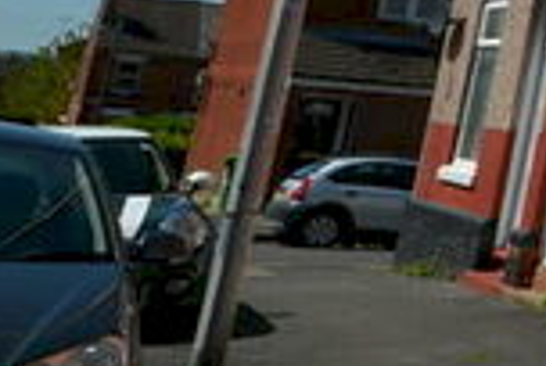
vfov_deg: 18.6
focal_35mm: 69
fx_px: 1049
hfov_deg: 17.4
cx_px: 1167
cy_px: -92
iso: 100
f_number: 11
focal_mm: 10
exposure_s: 1/200
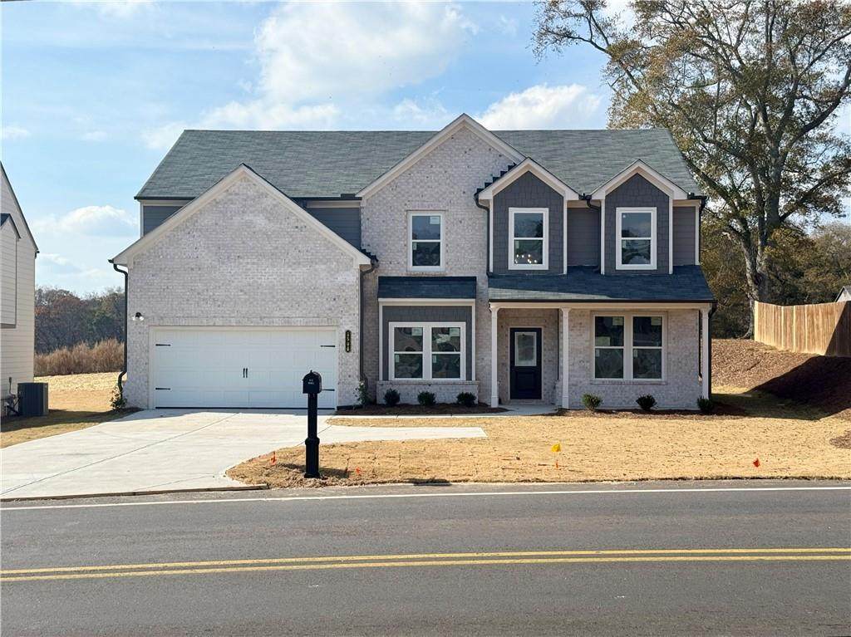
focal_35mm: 48
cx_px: 426
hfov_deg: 39.7
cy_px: 318
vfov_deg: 30.2
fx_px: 1179
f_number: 1.78
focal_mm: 6.76
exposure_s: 1/5587
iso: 64
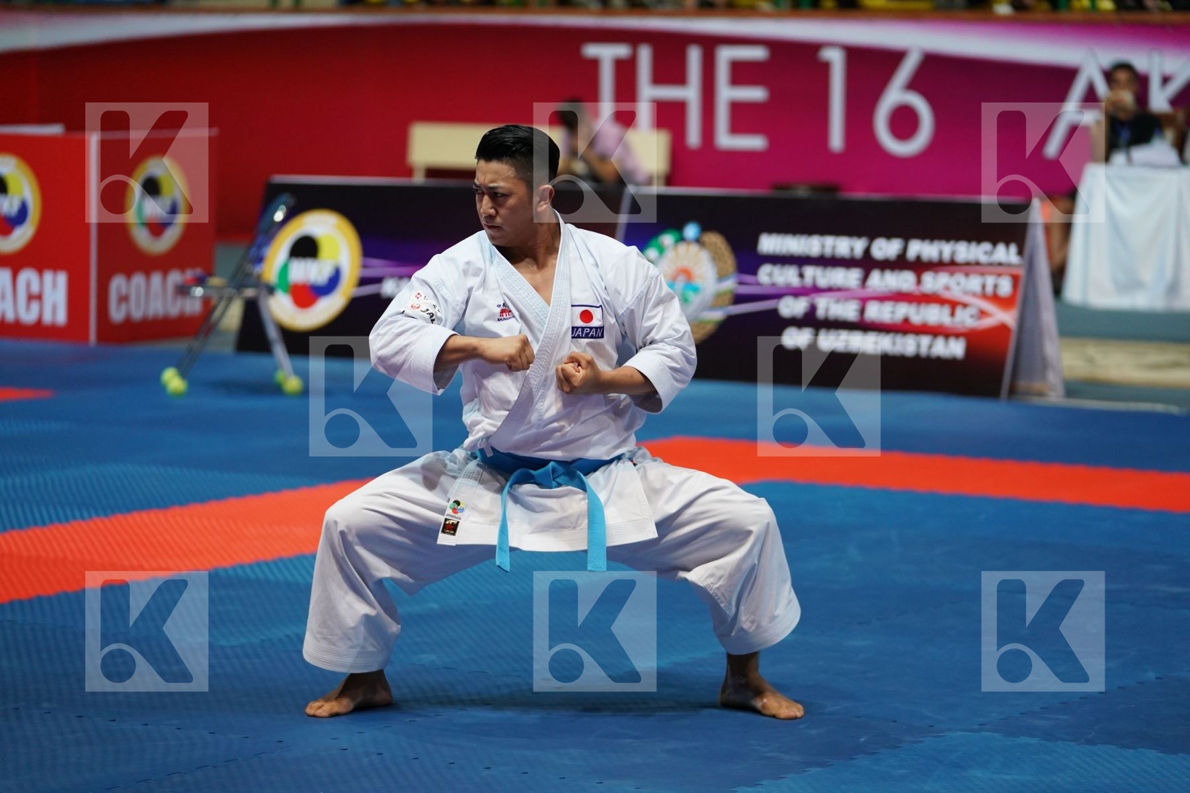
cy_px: 396
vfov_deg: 11.0
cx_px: 595
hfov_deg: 16.4
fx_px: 4132
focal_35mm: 125
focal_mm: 125
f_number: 2.8
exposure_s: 1/500
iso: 2500
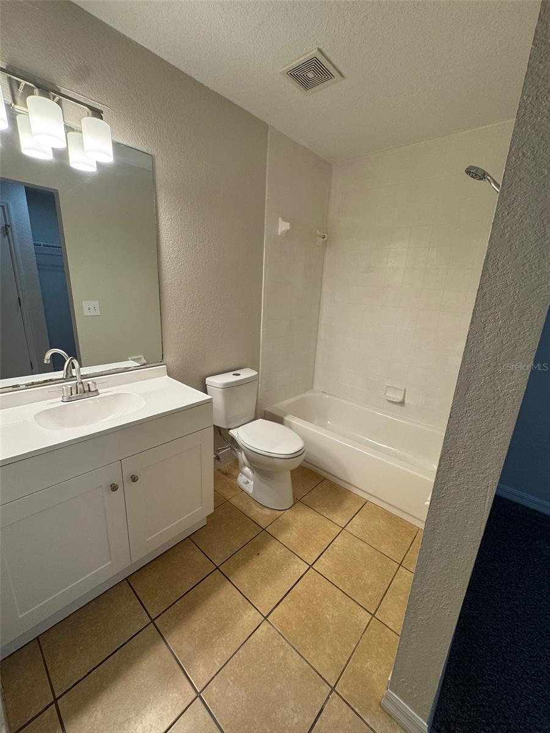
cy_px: 366
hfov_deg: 85.7
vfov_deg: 102.1
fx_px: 297
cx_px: 275
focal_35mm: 14
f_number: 2.2
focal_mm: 2.22
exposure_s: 1/120
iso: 80
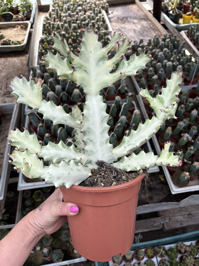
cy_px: 133
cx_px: 100
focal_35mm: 26
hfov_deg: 53.1
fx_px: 199
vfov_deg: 67.3
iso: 50
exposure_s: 1/607
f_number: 1.6
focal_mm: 5.96
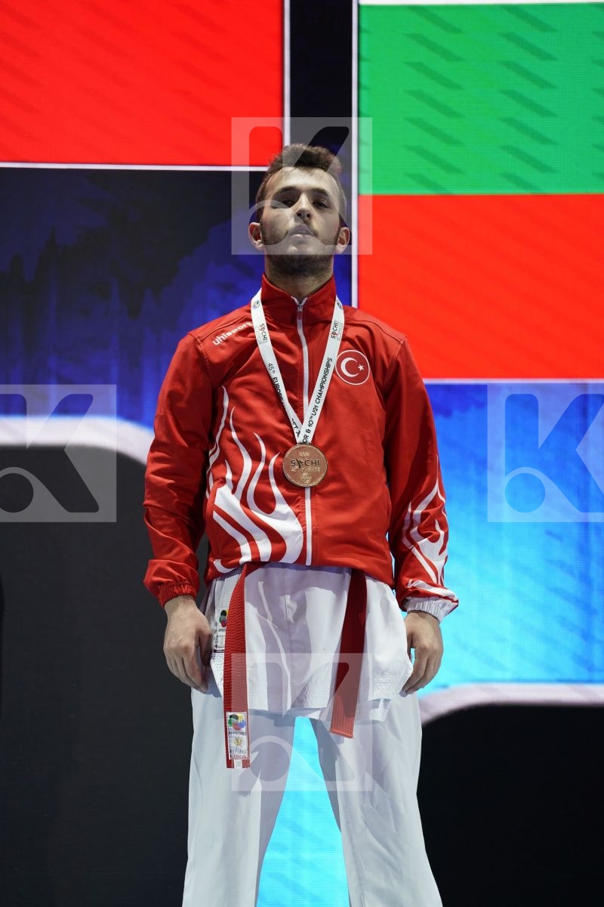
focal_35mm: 200
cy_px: 454
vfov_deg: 10.3
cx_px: 302
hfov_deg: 6.9
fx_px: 5033
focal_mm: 200
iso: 400
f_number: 2.8
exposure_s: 1/250
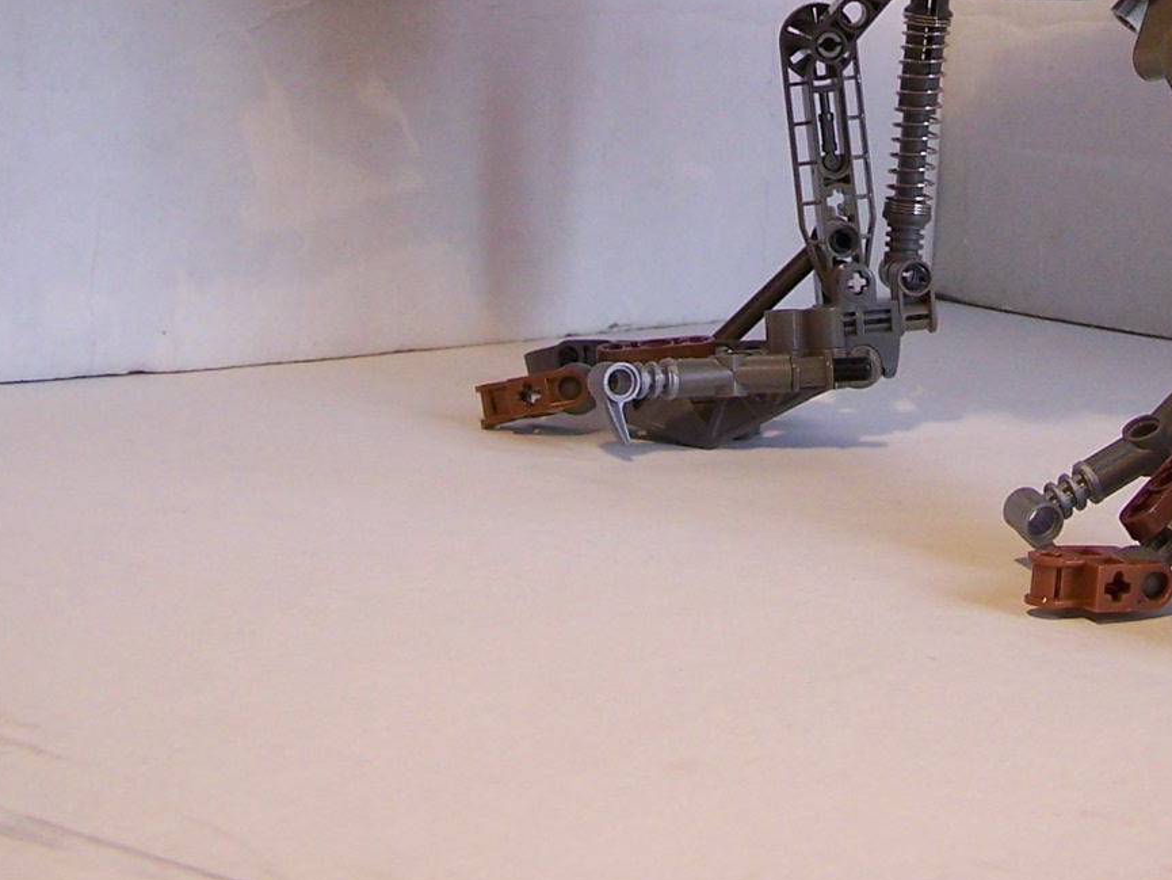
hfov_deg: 21.5
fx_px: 3048
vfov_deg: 15.9
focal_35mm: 90
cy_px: -121
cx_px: 944
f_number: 2.8
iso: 80
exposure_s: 1/30
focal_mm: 6.3
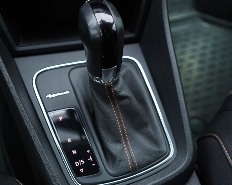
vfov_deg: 35.7
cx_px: 96
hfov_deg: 43.7
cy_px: 91
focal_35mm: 42
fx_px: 288
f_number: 2.8
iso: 250
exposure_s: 1/40
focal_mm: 24
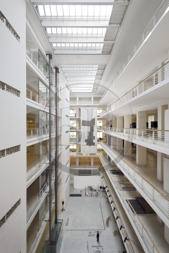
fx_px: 141
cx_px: 84
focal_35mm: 20
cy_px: 126
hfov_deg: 61.8
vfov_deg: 84.0
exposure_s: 1/80
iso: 400
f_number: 8
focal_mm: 20
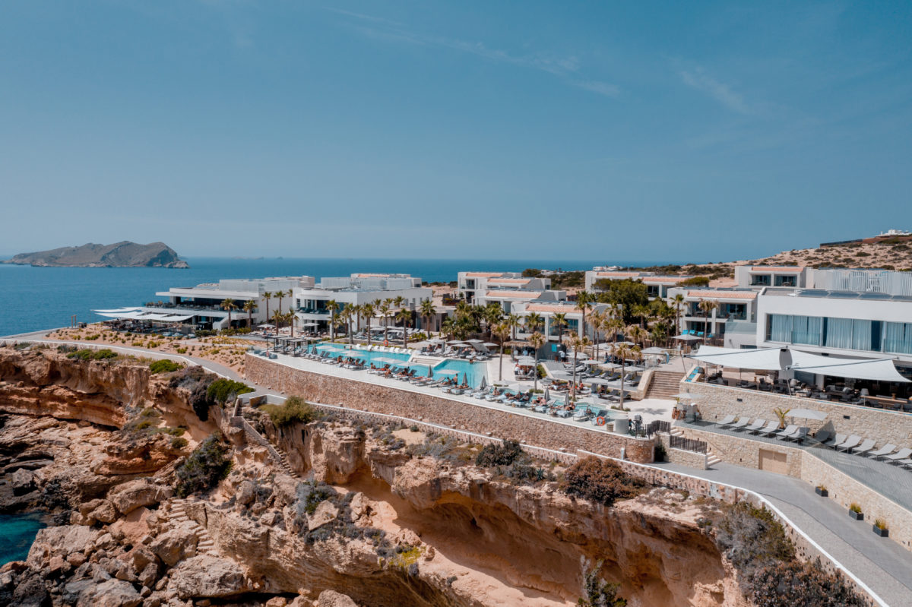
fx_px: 709
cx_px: 456
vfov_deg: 46.4
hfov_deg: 65.5
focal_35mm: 28
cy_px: 304
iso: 100
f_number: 6.3
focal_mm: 10.26
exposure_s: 1/640
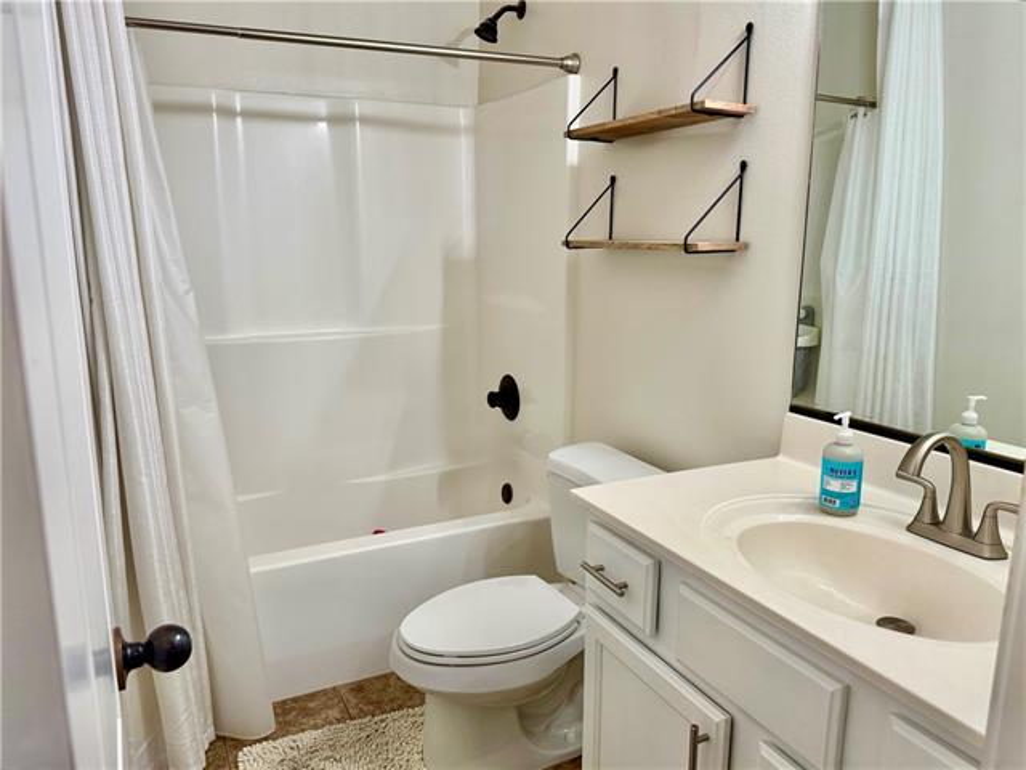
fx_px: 711
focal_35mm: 24
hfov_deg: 71.6
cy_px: 385
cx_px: 513
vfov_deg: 56.8
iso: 160
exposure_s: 1/120
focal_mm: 6.76
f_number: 1.78
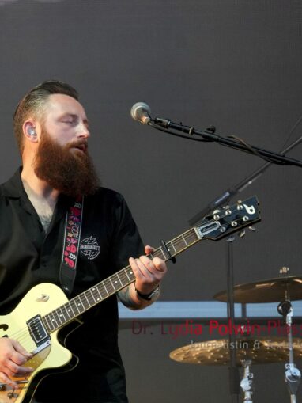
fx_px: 3566
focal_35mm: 307
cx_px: 50
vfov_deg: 6.5
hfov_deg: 4.8
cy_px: 201
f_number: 5.6
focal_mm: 141
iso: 3200
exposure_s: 1/250
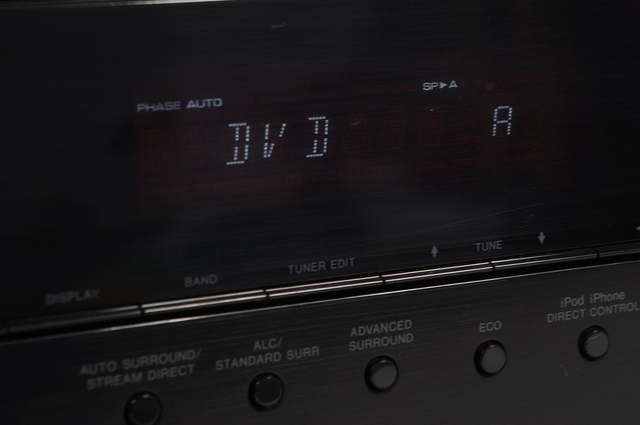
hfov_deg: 18.8
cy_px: 175
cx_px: 377
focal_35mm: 109
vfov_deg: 12.6
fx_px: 1929
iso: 200
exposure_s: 1/6
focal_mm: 55
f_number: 8
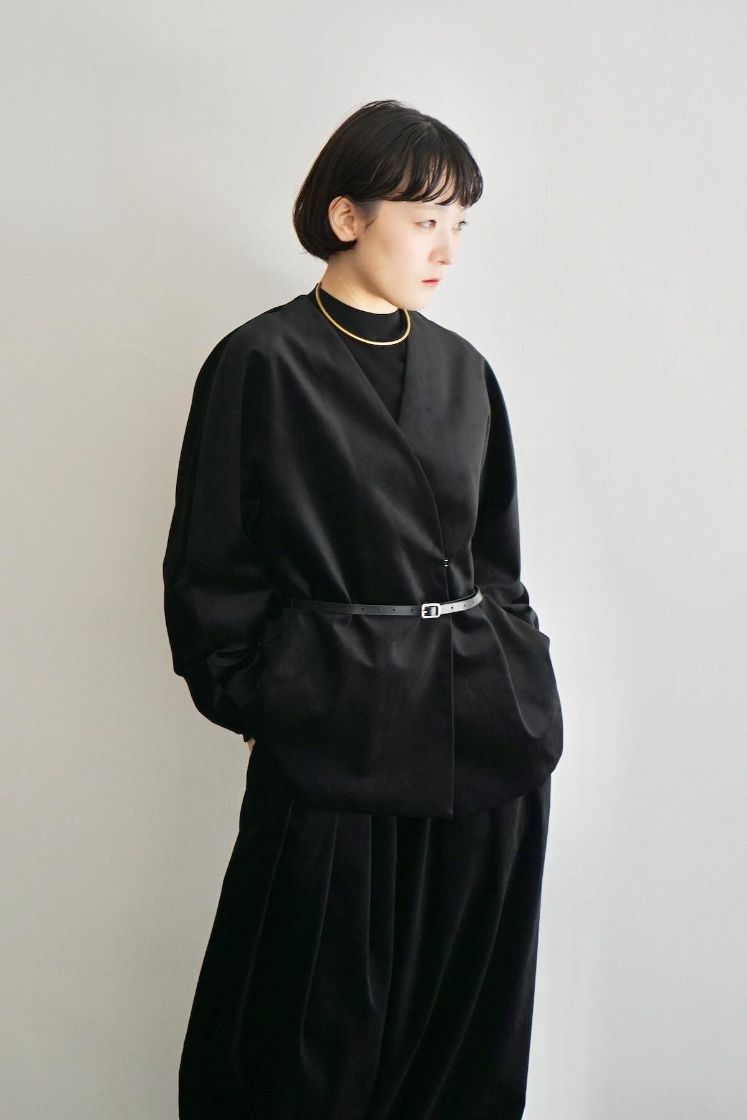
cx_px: 374
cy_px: 560
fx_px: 1836
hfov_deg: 23.0
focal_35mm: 59
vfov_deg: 33.9
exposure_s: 1/160
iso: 640
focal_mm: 59
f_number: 5
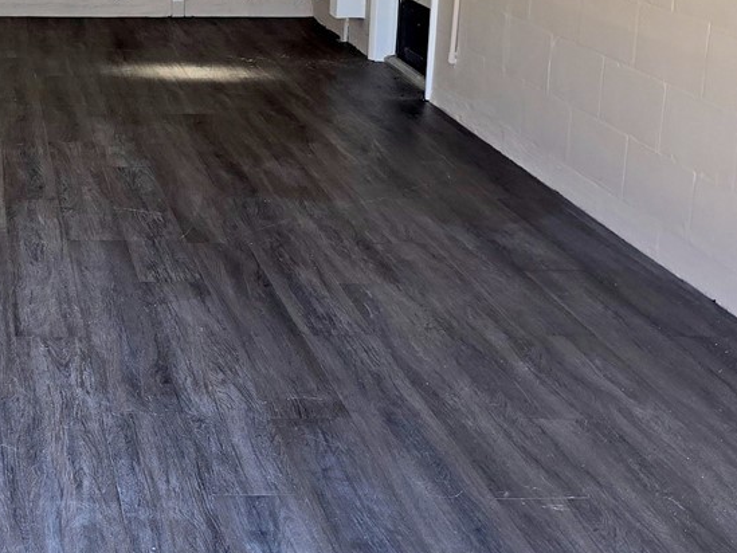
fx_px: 1427
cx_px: -16
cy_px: 79
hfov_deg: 27.2
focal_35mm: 67
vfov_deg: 21.6
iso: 64
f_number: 1.7
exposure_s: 1/180
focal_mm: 6.3
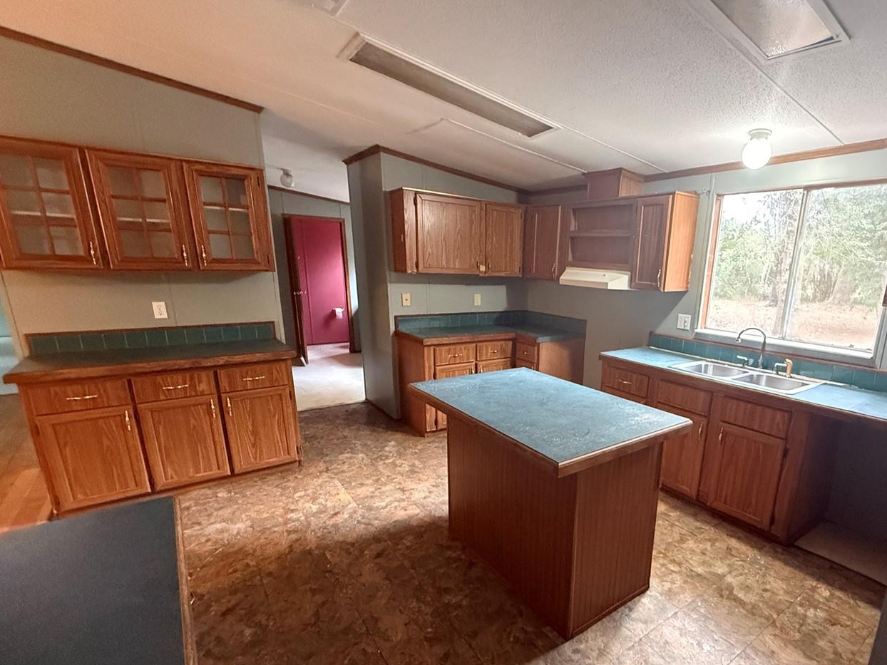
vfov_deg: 71.1
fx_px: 461
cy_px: 384
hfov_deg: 86.4
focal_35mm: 18
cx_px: 542
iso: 1000
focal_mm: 2.22
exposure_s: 1/60
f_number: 2.2
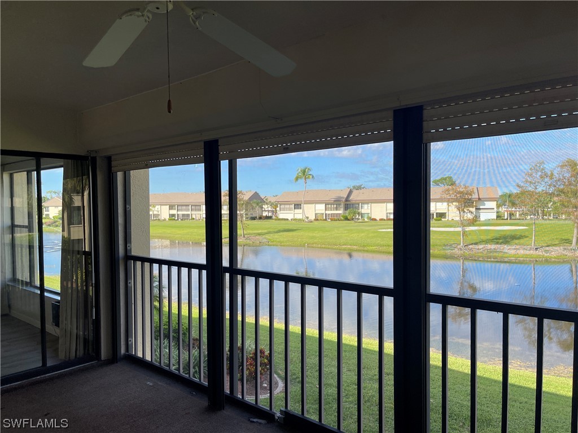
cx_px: 289
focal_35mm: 26
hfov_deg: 67.3
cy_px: 216
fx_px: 434
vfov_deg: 53.1
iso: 32
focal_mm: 5.1
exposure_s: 1/1087
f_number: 1.6
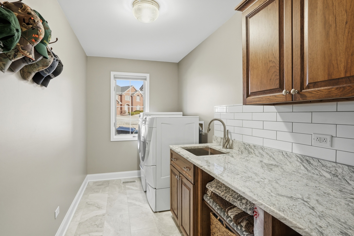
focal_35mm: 19
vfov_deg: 64.5
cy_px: 118
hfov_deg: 86.9
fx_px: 187
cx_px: 177
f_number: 8
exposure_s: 1/320
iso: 1000
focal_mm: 19
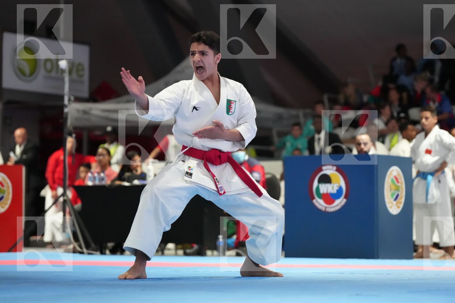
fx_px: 1529
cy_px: 137
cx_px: 248
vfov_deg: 11.3
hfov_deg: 16.9
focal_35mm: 121
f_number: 2.8
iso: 10000
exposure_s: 1/500
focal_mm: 102
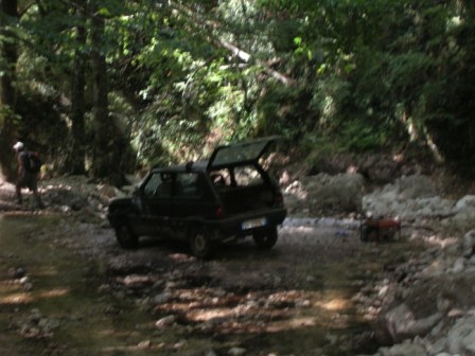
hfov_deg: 23.8
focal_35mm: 82
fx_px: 1125
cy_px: 178
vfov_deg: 18.0
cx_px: 238
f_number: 4.3
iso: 154
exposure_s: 1/60.1
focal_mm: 13.6
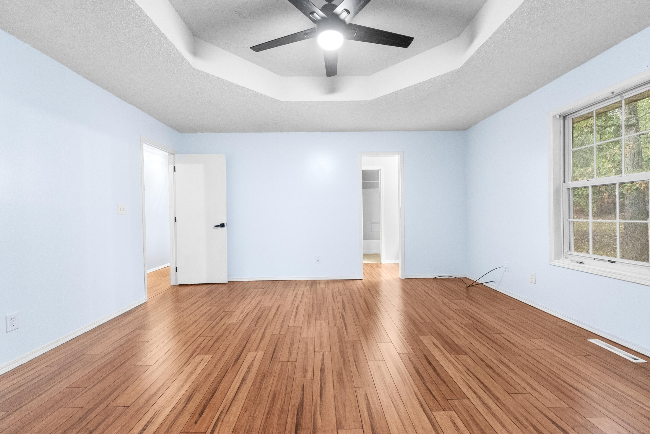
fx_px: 253
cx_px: 325
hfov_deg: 104.2
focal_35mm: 14
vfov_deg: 81.3
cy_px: 217
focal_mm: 14
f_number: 8
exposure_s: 1/10
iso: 12800
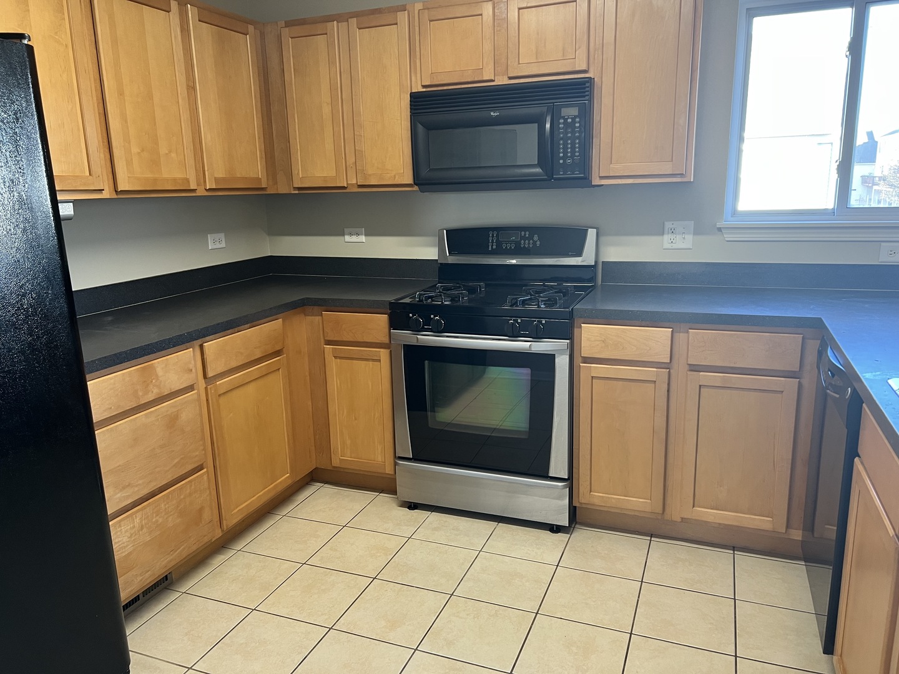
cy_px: 337
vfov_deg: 53.1
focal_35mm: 26
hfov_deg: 67.3
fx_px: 675
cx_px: 450
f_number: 1.5
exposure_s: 1/60
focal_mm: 5.7
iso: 125
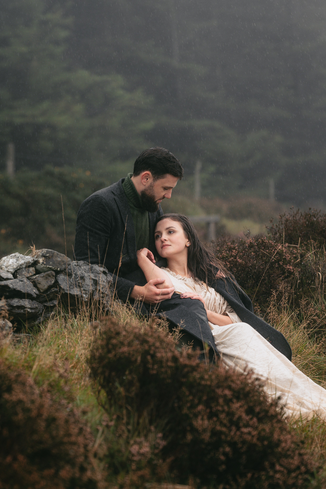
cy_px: 244
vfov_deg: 15.2
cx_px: 163
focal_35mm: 135
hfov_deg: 10.2
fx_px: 1834
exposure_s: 1/500
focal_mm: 135
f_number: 4
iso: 500
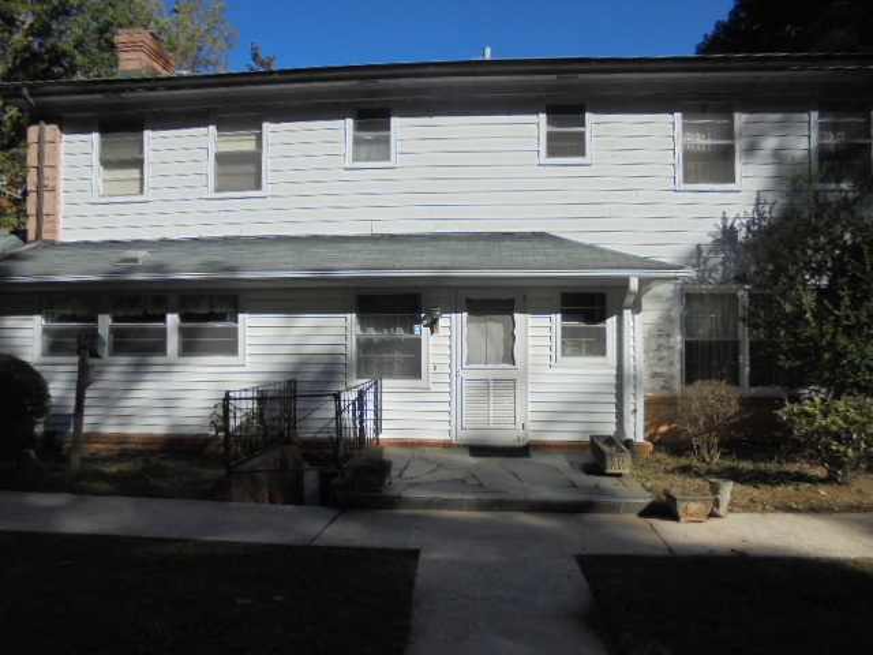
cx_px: 436
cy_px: 328
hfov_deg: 67.3
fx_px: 656
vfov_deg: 53.1
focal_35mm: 26
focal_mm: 4.6
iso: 100
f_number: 11.5
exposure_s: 1/125
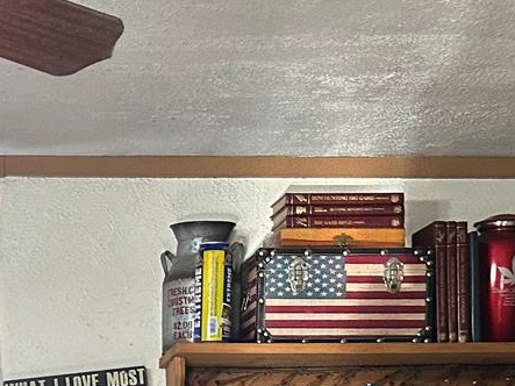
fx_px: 1651
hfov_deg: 17.4
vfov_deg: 12.3
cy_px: 688
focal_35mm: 111
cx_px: 33
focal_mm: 6.86
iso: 250
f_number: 1.78
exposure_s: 1/60
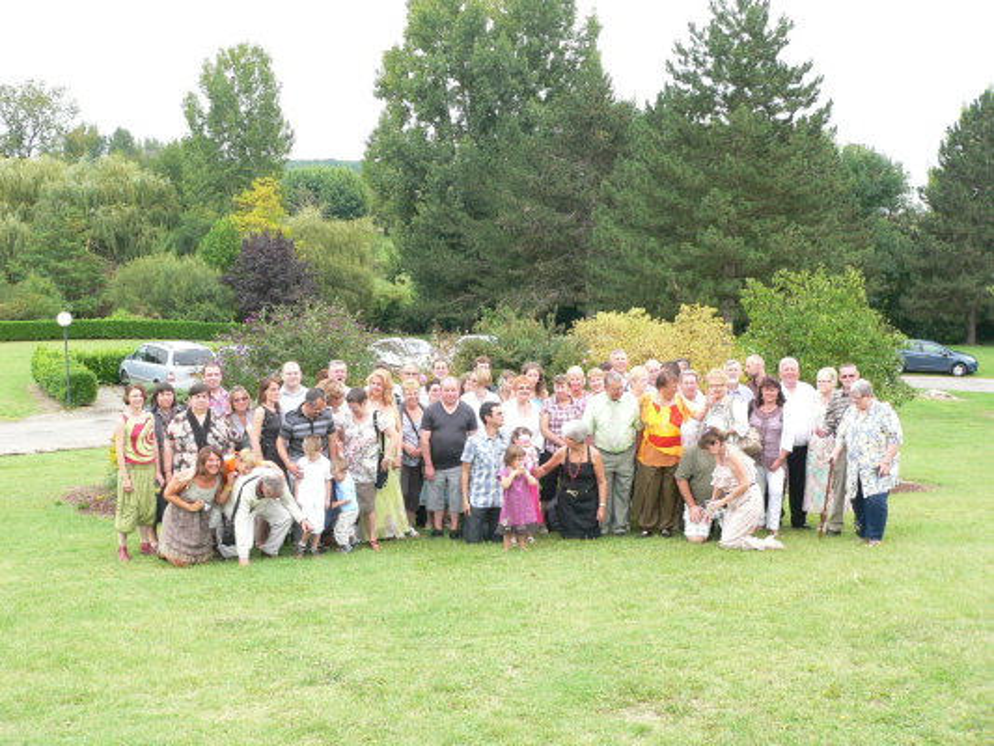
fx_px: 1091
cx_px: 497
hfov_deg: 49.0
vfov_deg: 37.7
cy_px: 373
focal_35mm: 38
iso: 80
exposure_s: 1/80
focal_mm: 6.3
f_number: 4
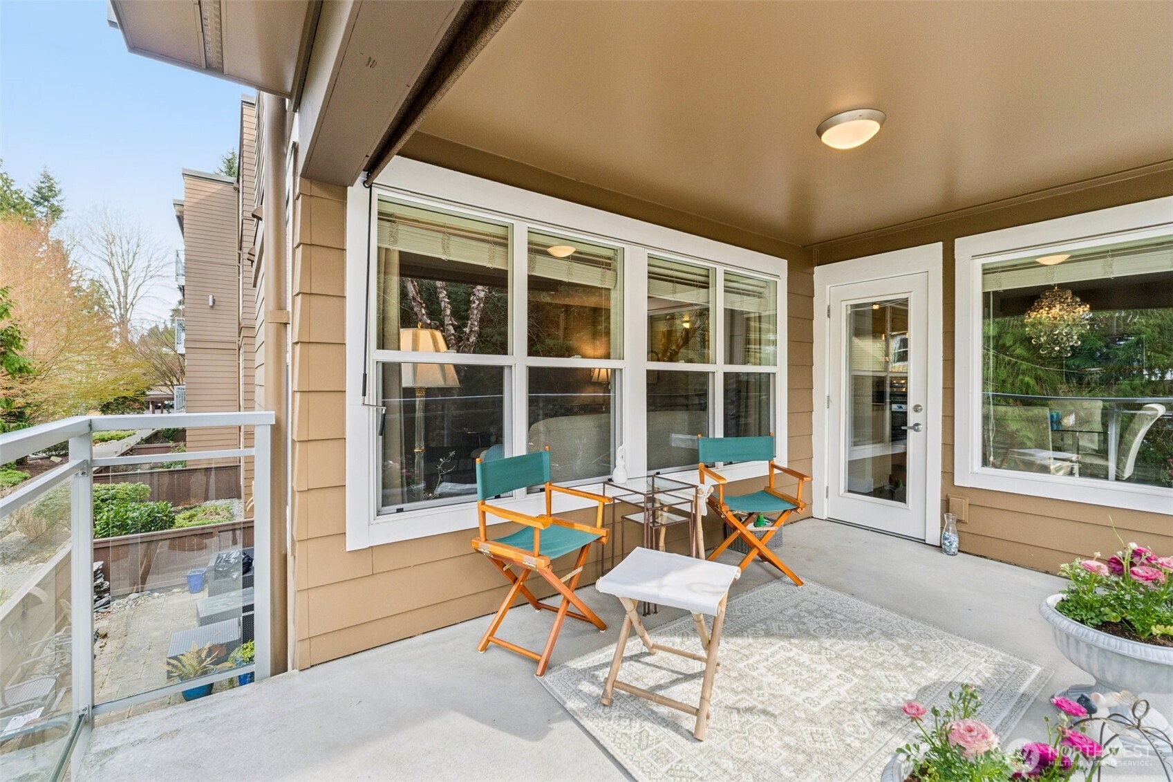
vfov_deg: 77.3
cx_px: 586
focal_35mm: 15
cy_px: 391
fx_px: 489
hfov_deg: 100.4
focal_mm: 10
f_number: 9
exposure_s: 1/20
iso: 250
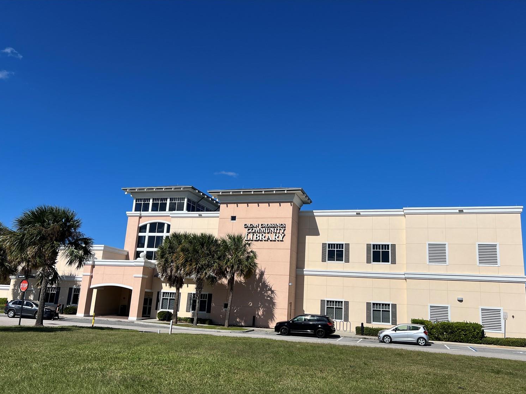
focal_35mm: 28
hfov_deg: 63.4
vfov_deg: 49.7
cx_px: 276
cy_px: 212
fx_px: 425
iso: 50
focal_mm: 5.7
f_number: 1.5
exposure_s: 1/9434
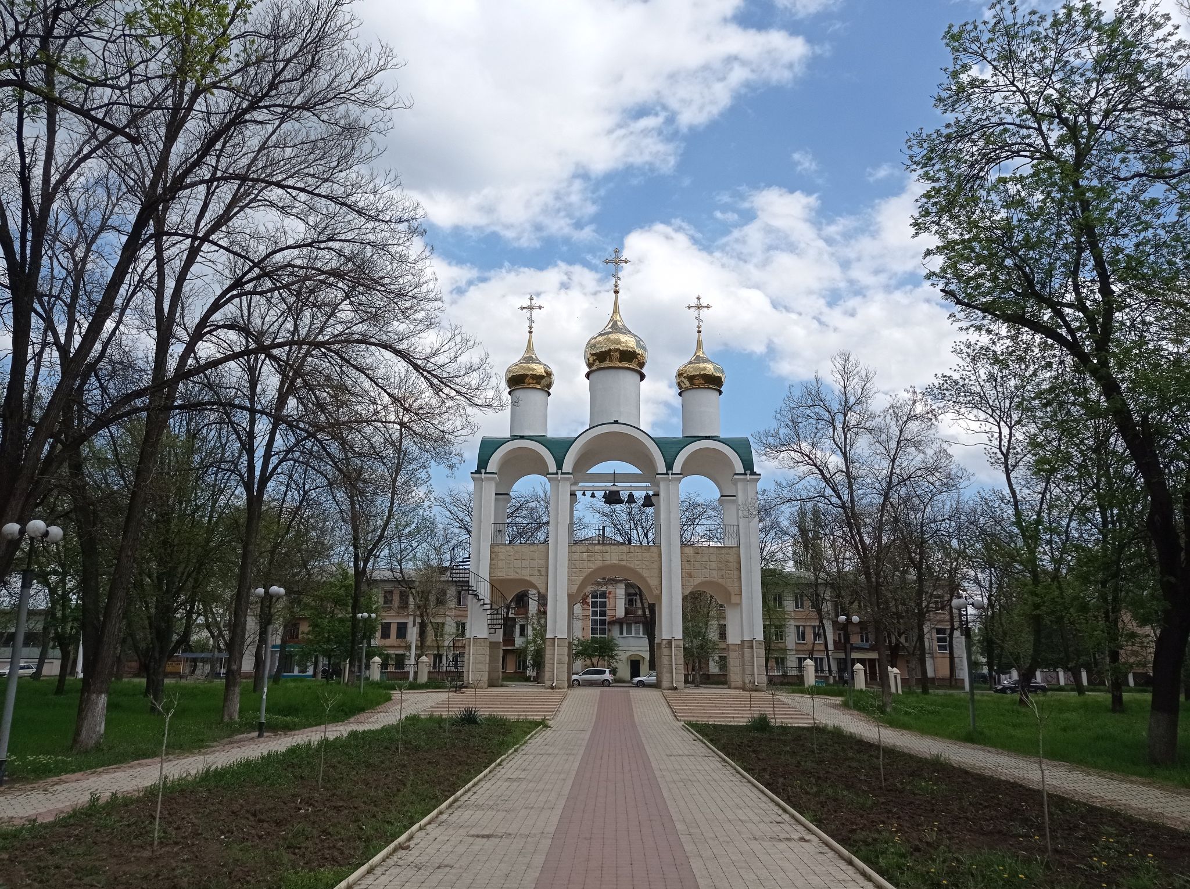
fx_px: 961
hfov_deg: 63.5
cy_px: 444
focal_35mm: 28
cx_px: 595
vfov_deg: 49.7
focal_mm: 4.74
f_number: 1.79
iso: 103
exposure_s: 1/4348
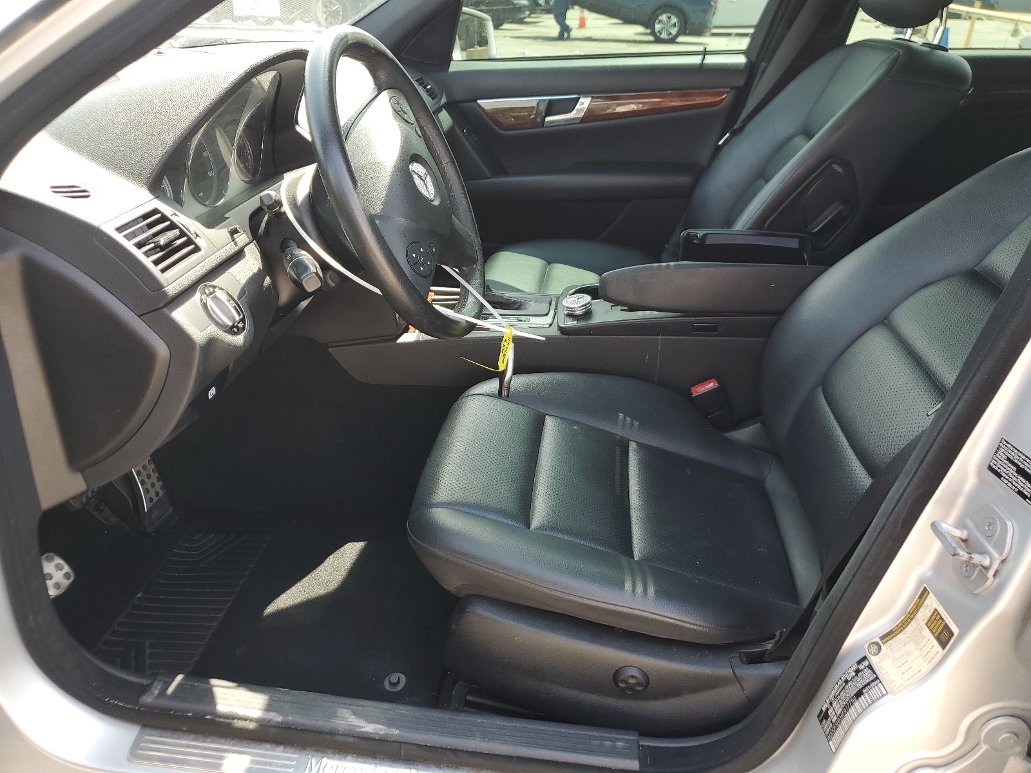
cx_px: 516
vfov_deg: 53.1
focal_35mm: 26
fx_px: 774
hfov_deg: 67.3
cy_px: 386
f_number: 1.5
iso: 50
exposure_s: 1/204
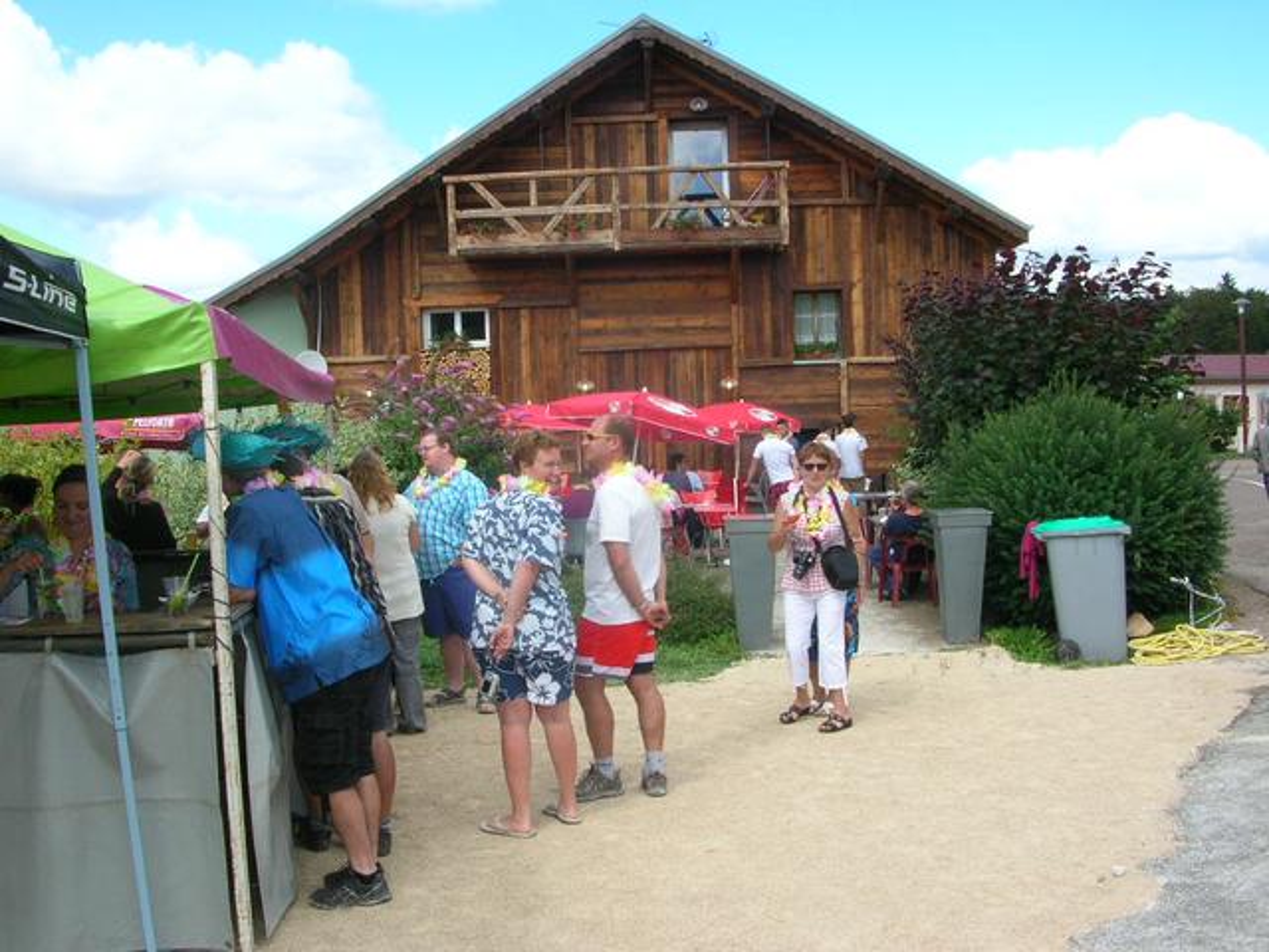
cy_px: 476
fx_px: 1283
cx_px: 634
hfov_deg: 52.6
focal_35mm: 35
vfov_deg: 40.7
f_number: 5.6
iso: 50
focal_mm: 5.8
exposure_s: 1/141
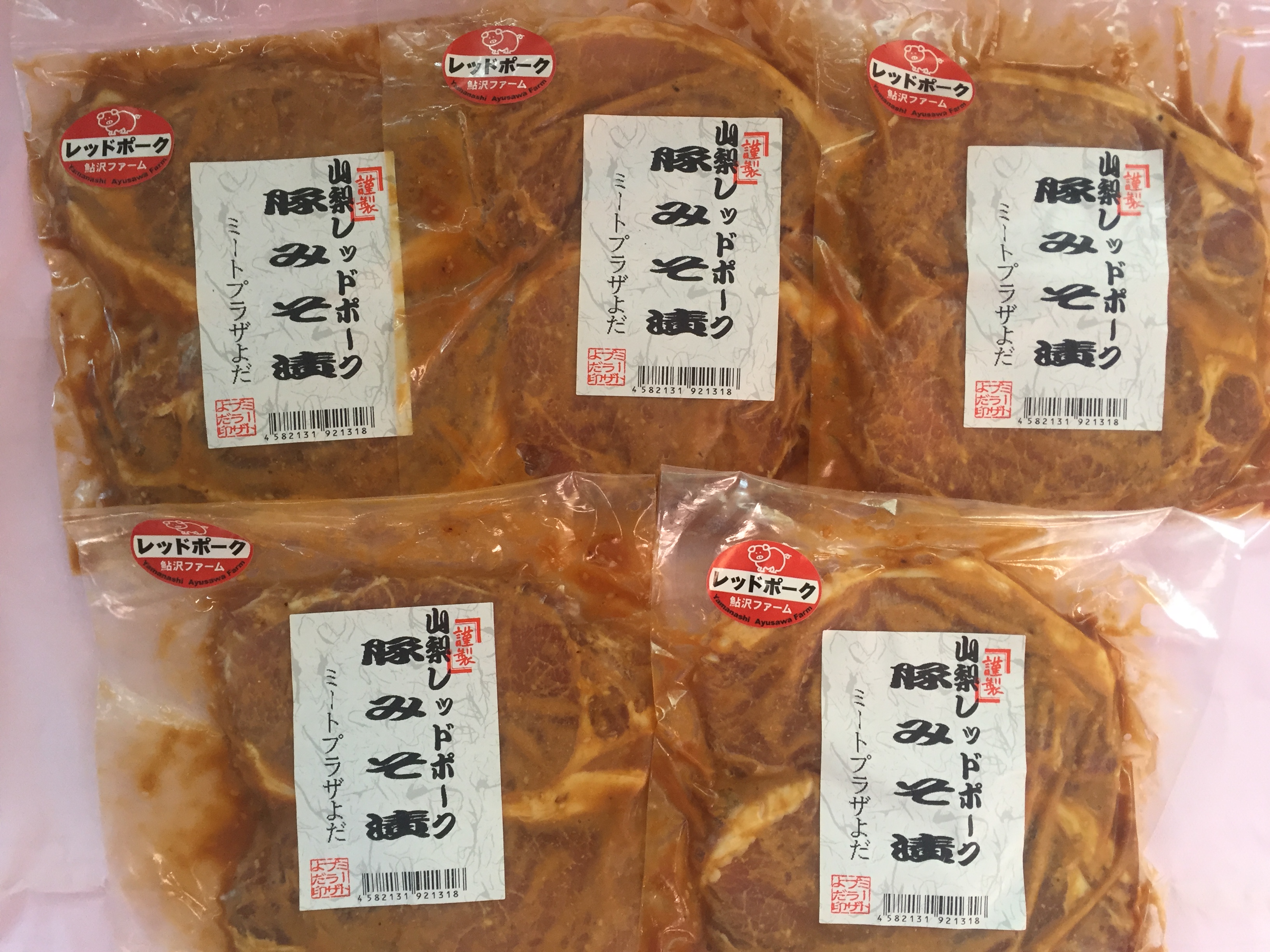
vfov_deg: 48.2
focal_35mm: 29
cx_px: 635
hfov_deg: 61.7
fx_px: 1064
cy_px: 476
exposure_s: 1/30
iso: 100
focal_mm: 4.15
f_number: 2.2
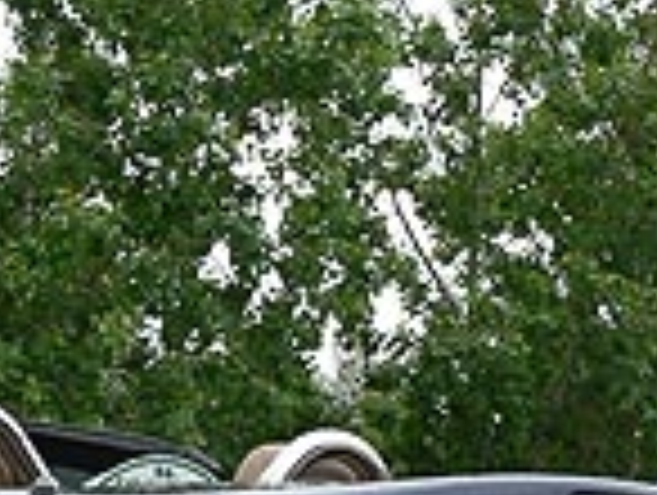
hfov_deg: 13.0
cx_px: 135
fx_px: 2871
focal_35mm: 151
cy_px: 562
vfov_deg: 9.7
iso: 100
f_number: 5.6
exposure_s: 1/80
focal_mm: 9.7
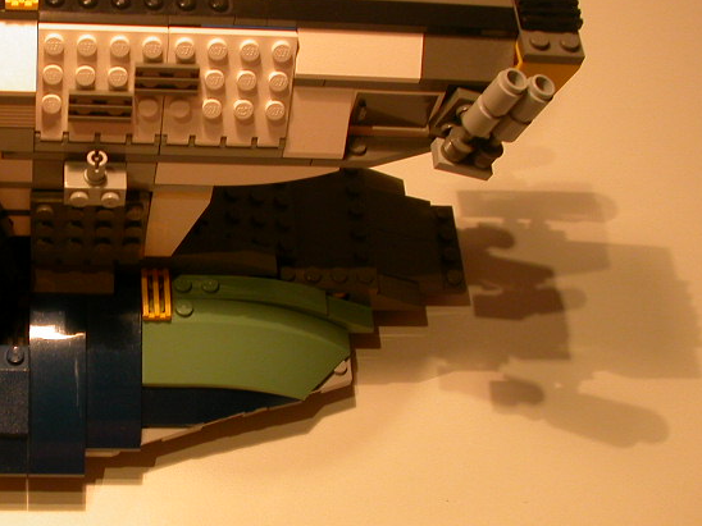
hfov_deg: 26.7
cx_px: 100
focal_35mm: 71
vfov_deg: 20.7
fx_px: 1440
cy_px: 331
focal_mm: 7.85
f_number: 3.3
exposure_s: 1/54.9
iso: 100
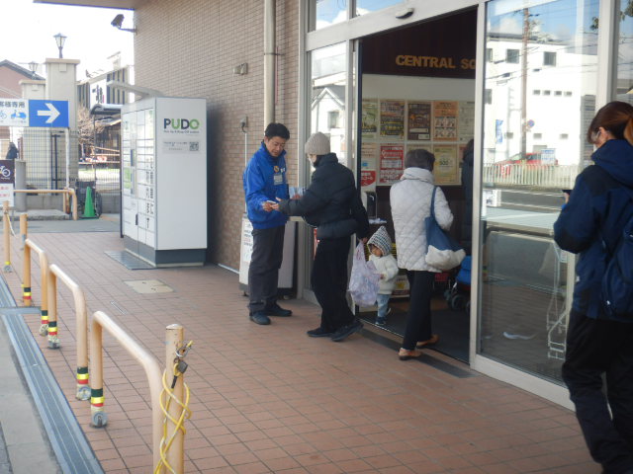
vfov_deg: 30.3
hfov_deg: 39.7
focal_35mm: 48
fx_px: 878
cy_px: 237
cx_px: 316
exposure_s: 1/160
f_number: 4.3
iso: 125
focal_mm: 8.5
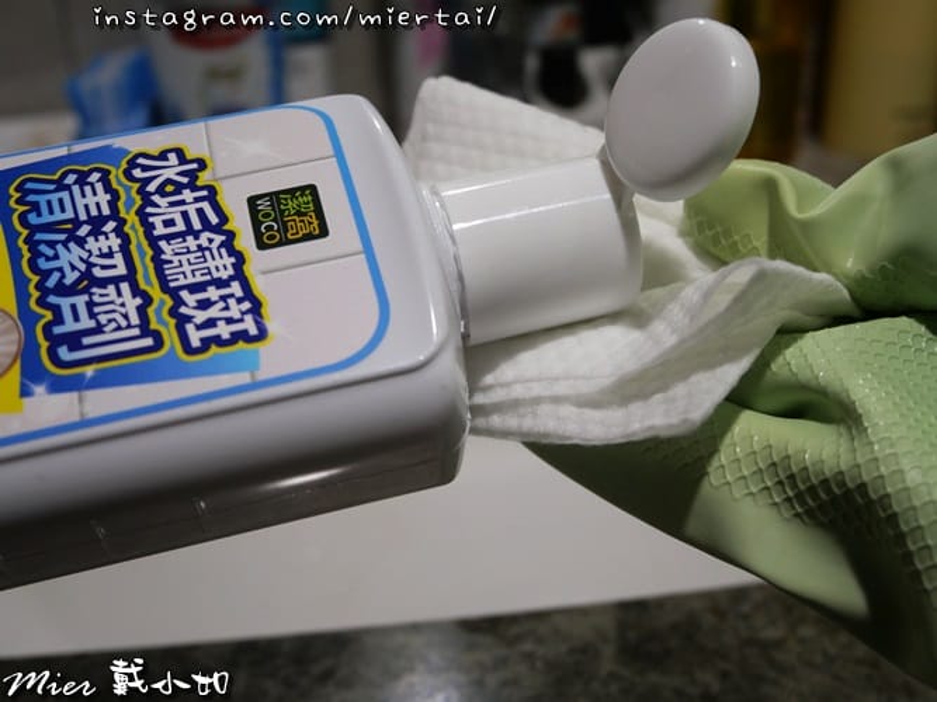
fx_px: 1028
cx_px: 468
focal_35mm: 38
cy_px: 351
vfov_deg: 37.7
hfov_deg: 49.0
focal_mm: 19
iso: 500
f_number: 4.3
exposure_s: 1/60
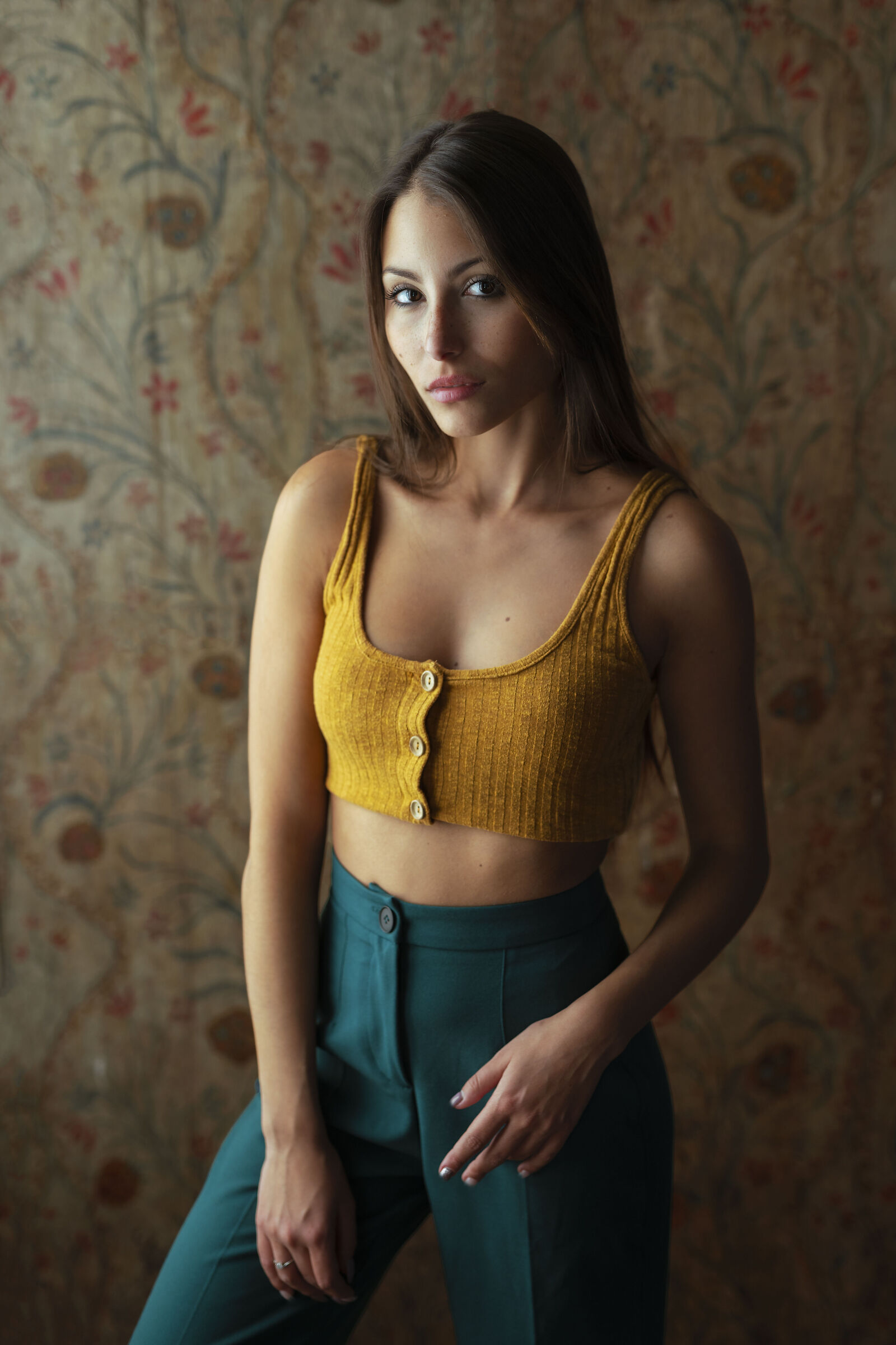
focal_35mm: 50
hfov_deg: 27.0
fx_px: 1867
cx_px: 448
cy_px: 672
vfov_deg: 39.6
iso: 200
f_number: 2.2
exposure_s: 1/200
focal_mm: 50
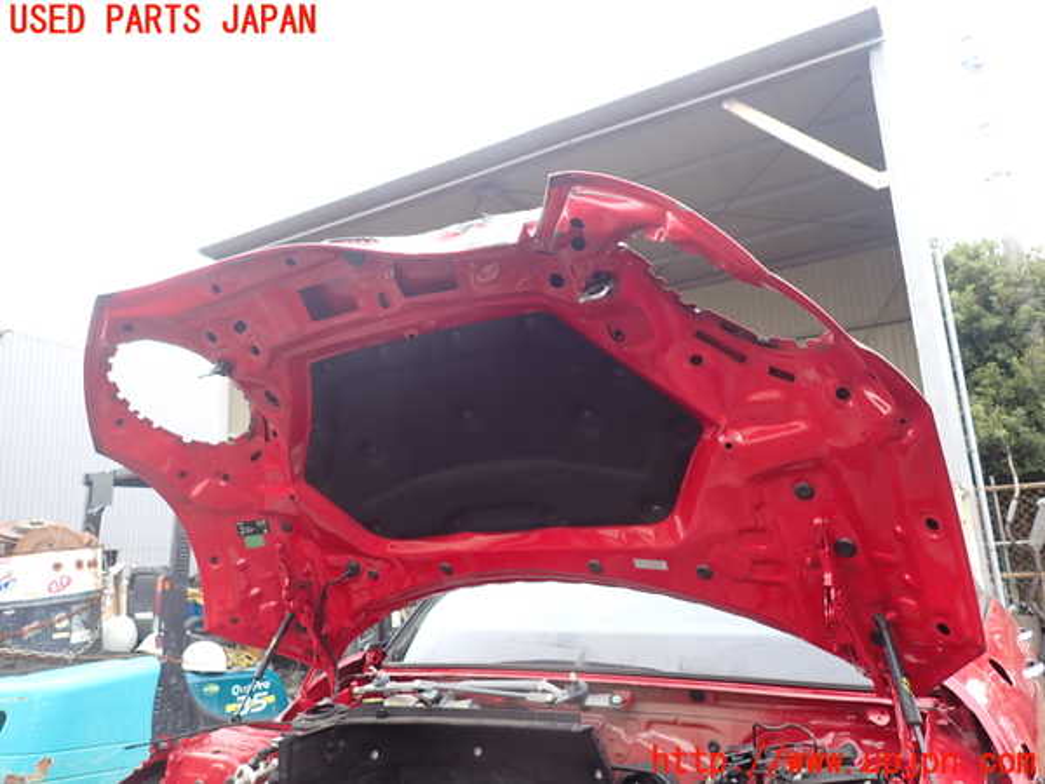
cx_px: 522
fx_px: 755
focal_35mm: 25
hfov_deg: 69.4
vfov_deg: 54.9
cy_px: 392
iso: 160
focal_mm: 4.5
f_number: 2
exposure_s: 1/60
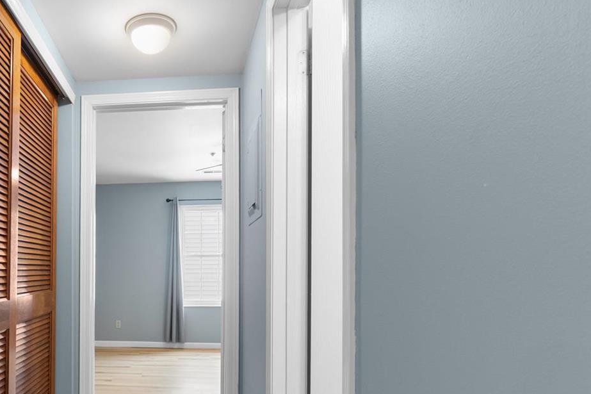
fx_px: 427
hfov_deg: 64.3
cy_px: 268
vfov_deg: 48.6
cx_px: 133
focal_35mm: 26
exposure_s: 1/60
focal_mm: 10
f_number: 6.3
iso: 400
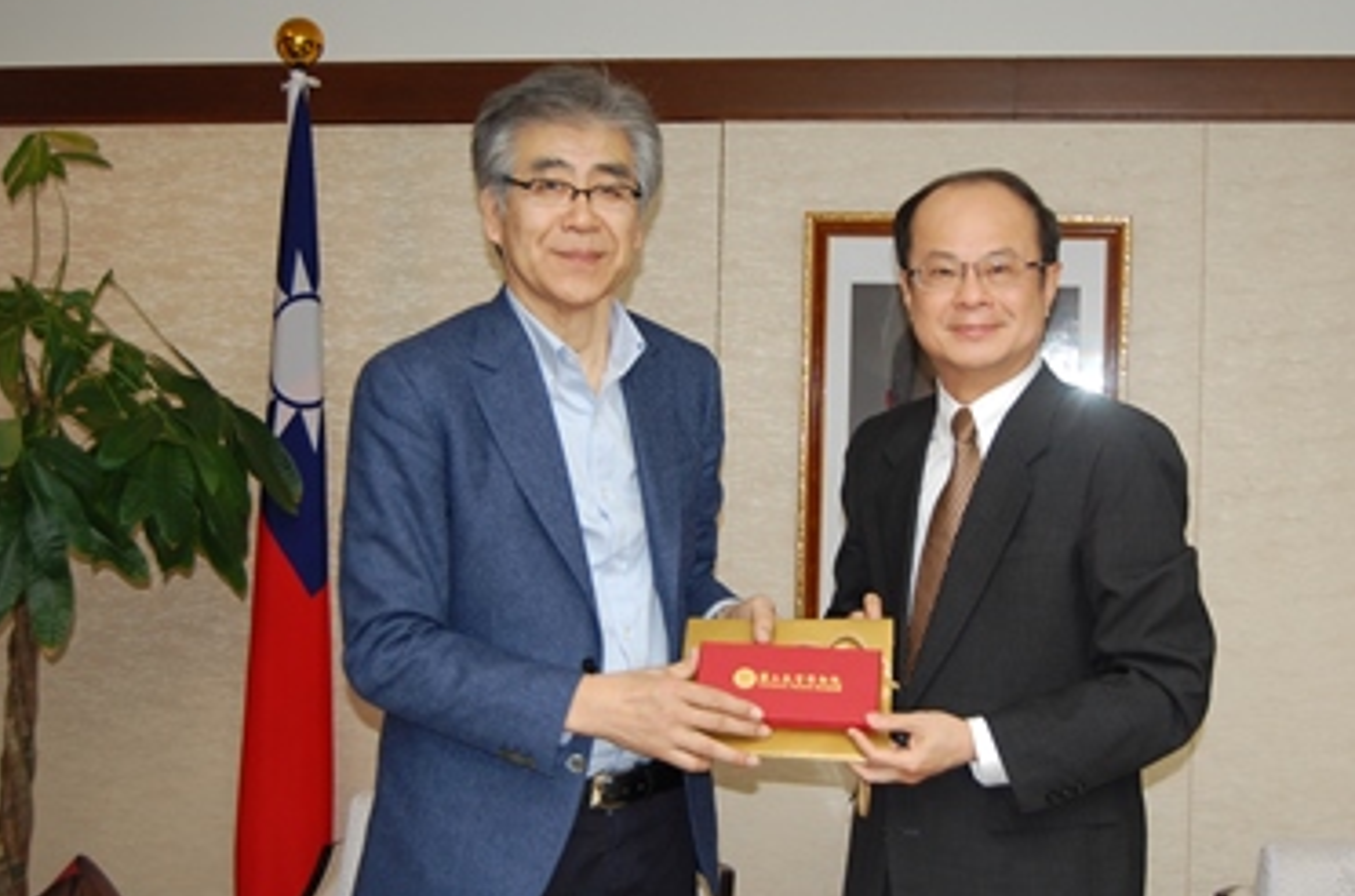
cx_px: 719
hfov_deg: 37.2
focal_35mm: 54
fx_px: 2011
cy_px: 459
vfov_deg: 25.1
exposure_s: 1/60
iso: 400
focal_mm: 31
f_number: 4.5
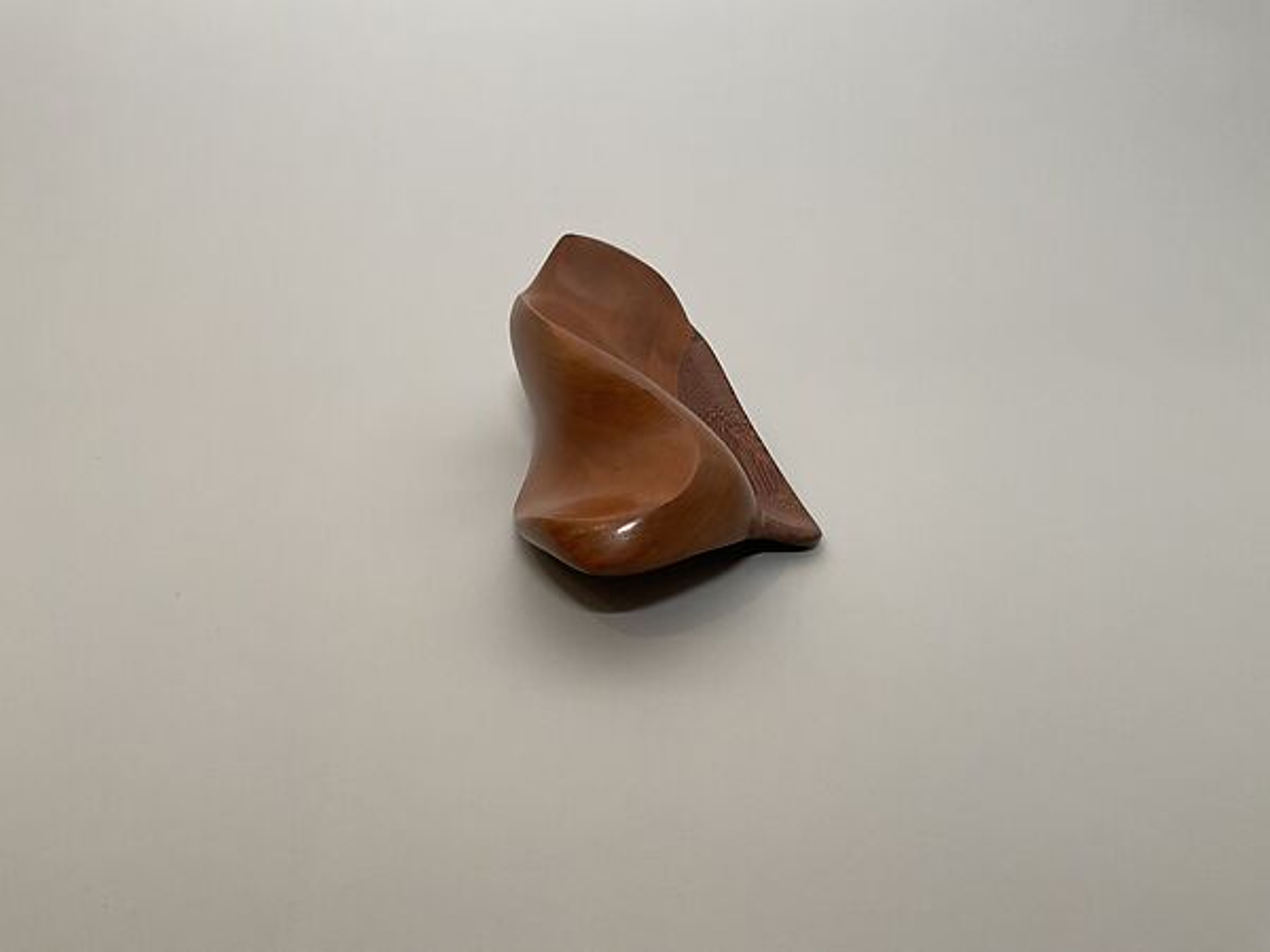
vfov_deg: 48.2
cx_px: 635
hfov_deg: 61.7
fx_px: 1064
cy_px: 476
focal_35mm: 29
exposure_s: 1/60
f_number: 1.8
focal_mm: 3
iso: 64
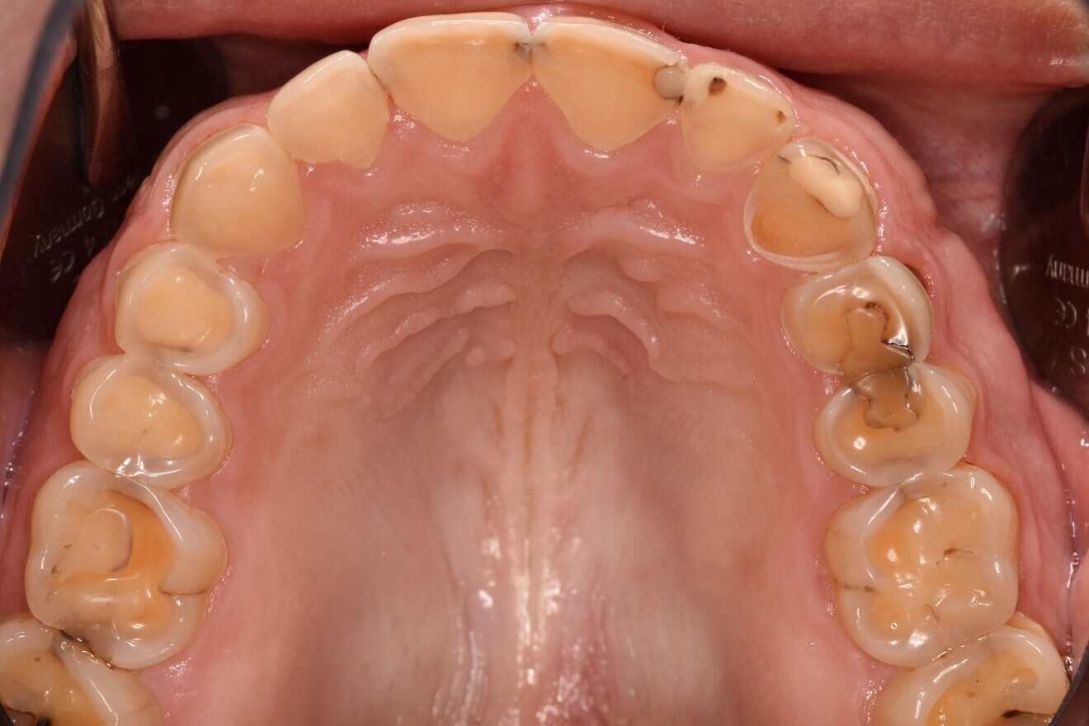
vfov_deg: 8.7
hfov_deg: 13.0
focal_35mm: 158
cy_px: 363
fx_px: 4764
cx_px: 544
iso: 125
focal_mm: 105
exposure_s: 1/200
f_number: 20
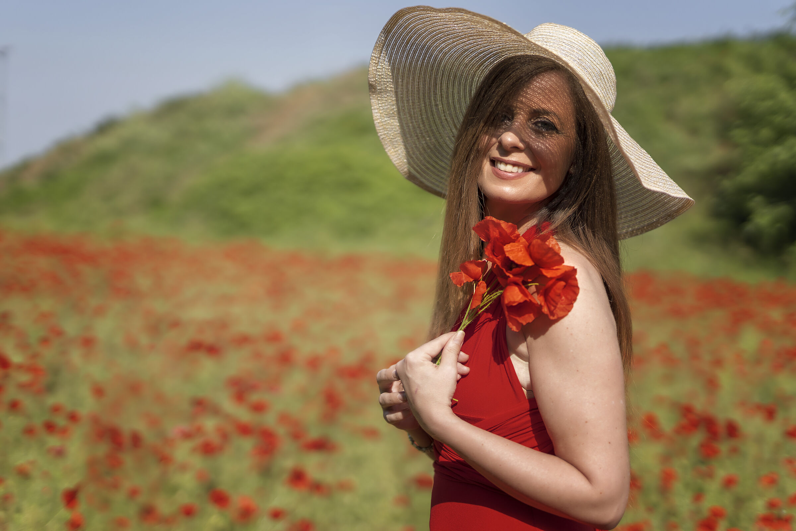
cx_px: 398
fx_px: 1105
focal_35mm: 50
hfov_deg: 39.6
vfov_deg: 27.0
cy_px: 266
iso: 50
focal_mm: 50
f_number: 1.4
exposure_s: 1/6400
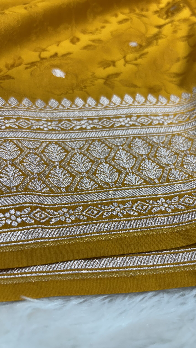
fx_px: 268
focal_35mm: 29
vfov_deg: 66.1
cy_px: 178
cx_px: 117
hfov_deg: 40.0
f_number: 1.6
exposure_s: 1/100
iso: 100
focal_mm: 5.96
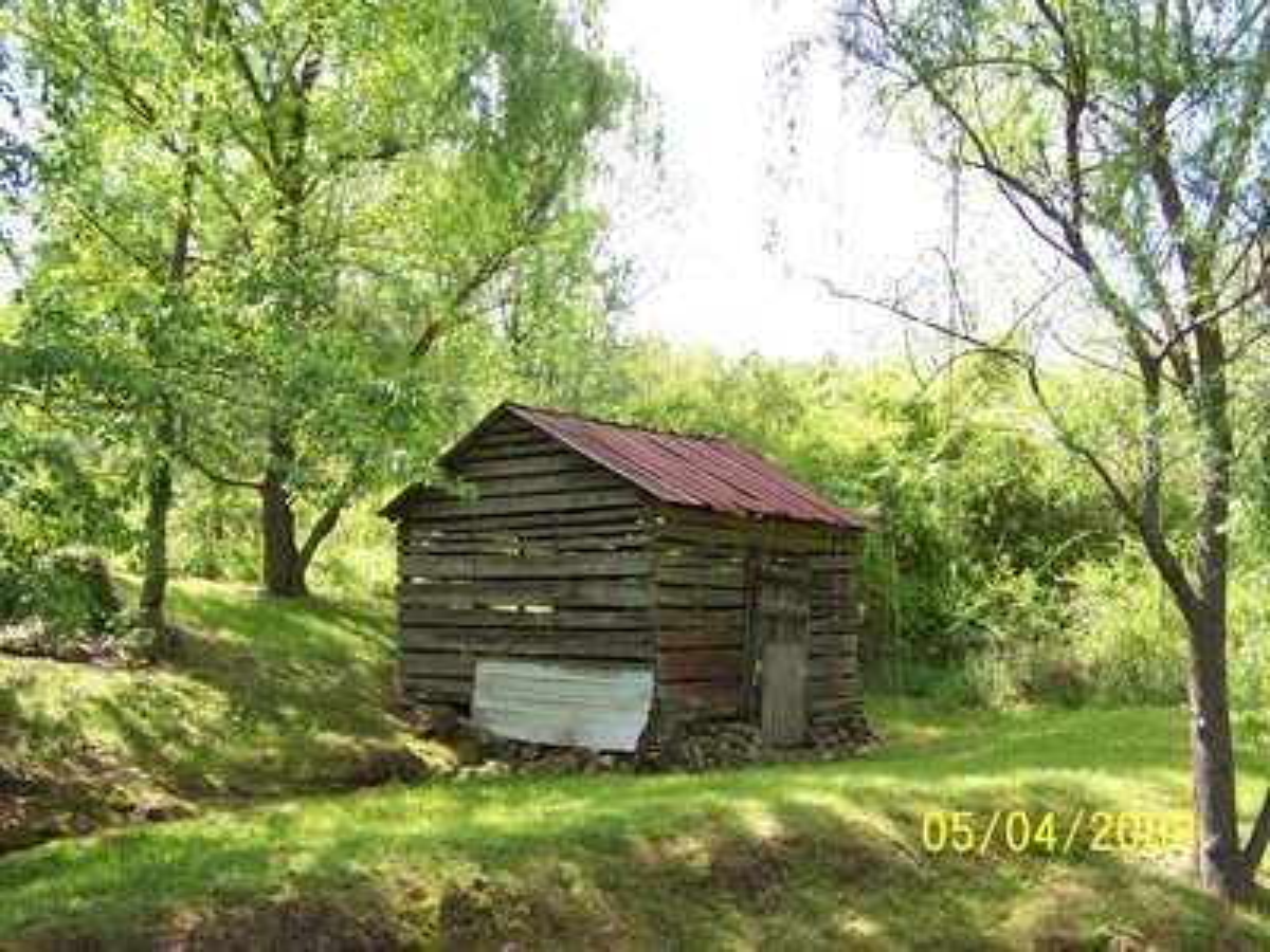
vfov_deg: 37.7
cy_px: 476
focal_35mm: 38
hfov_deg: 49.0
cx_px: 635
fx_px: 1394
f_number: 2.8
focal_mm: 6.3
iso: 64
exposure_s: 1/160
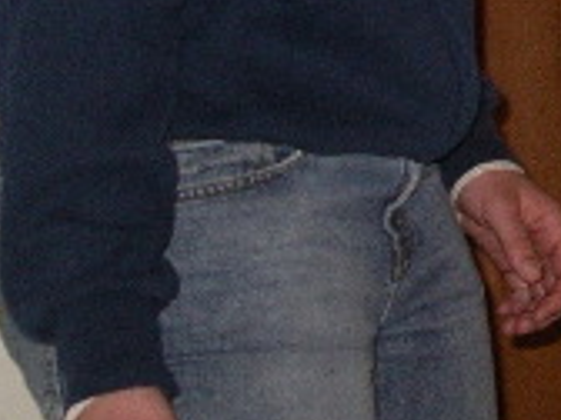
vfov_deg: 5.9
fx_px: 4019
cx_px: 815
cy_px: -213
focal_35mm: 248
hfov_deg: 7.8
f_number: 3.2
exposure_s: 1/46
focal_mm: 10.9
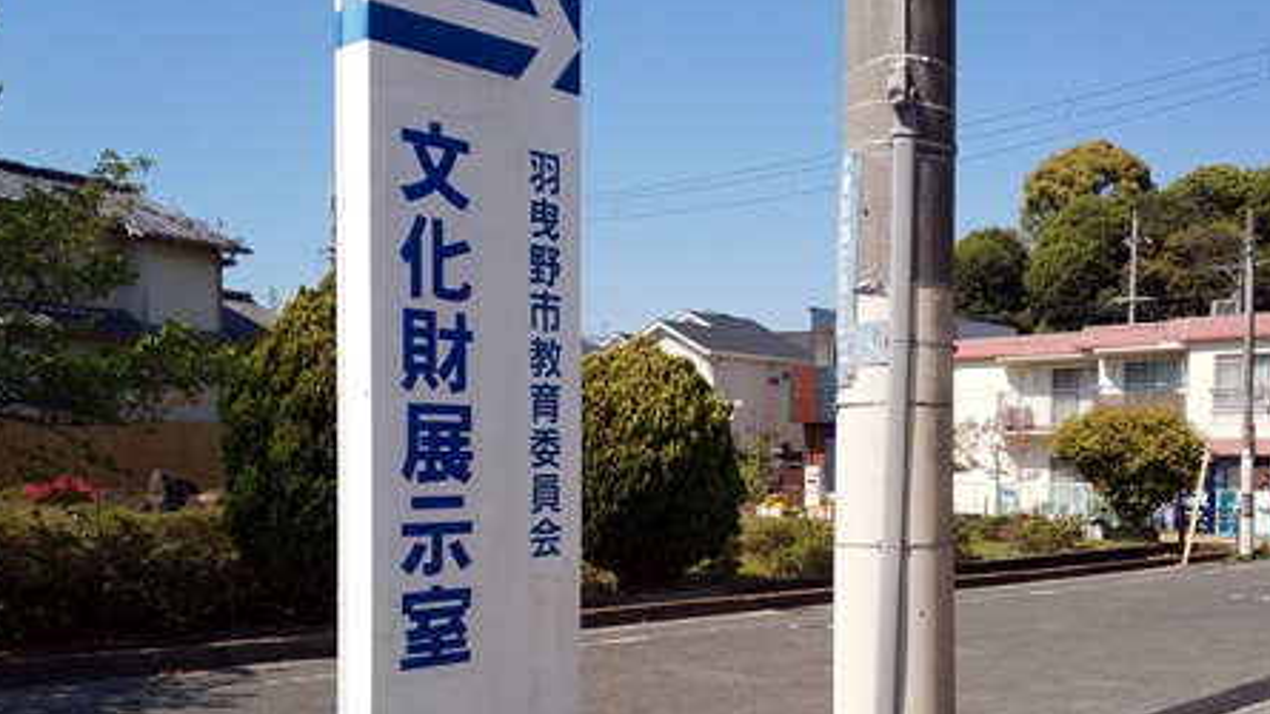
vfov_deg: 25.2
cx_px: 699
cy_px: 494
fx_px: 1582
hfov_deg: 43.7
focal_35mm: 47
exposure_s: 1/1486
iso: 100
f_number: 2
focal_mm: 4.5
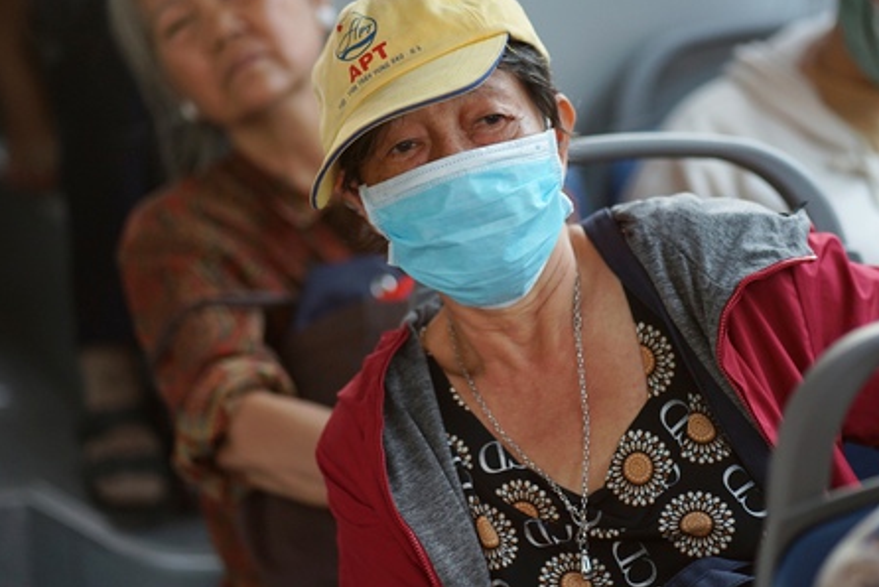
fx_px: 2981
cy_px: 283
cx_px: 503
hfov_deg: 16.8
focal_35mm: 122
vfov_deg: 11.3
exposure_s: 1/250
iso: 800
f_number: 1.8
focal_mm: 85
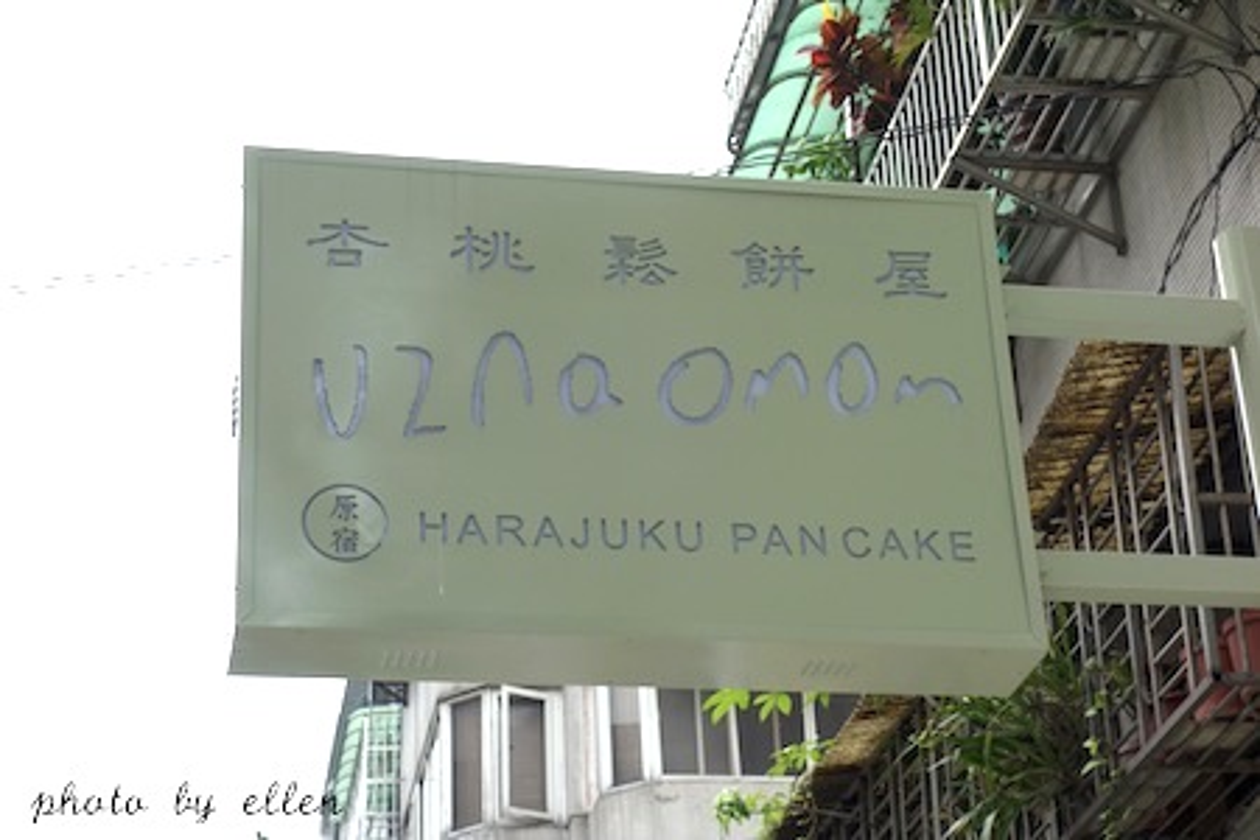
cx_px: 630
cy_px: 420
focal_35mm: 82
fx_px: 2870
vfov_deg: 16.7
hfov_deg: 24.8
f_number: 5.6
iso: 125
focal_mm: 30.46
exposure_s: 1/250
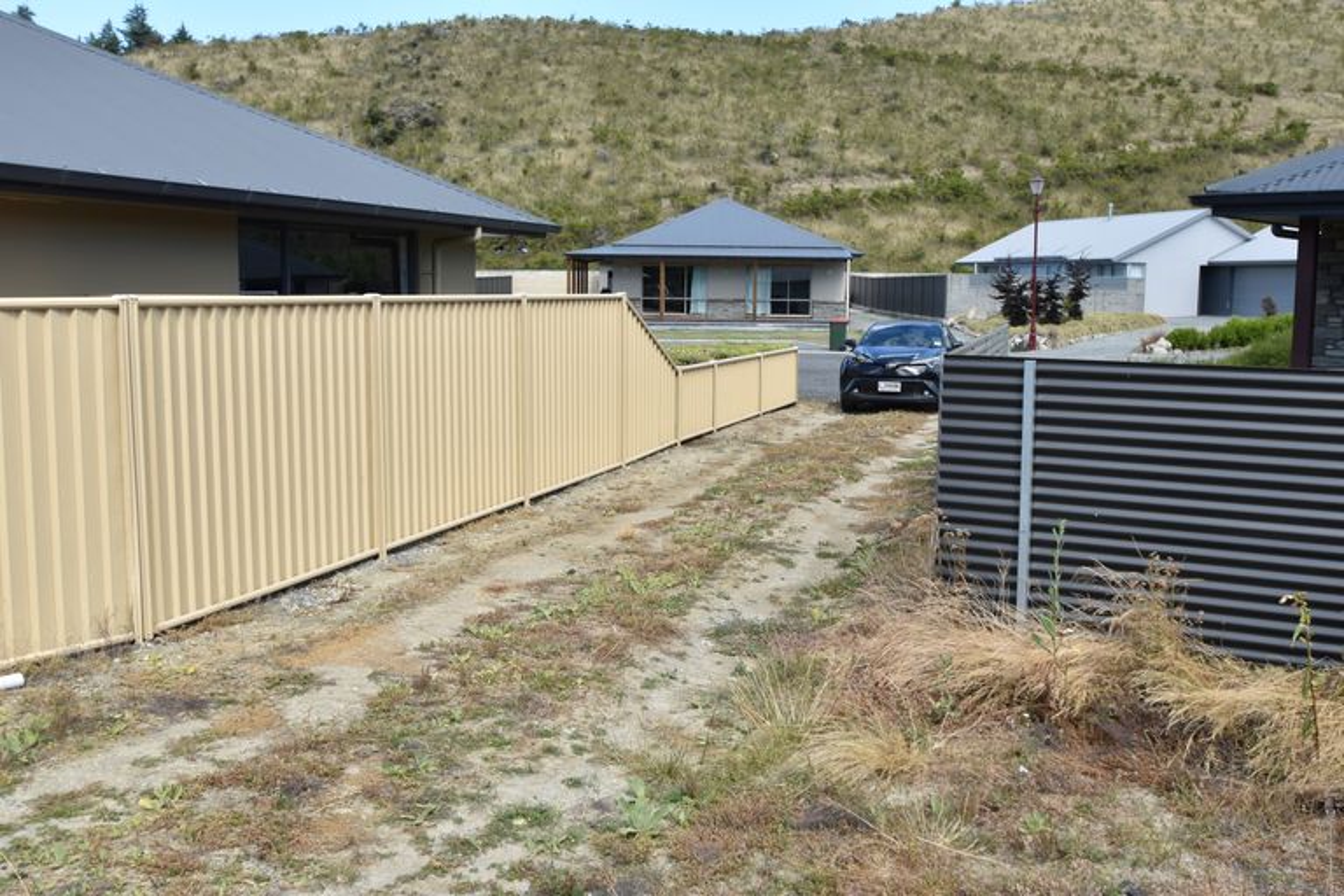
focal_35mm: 33
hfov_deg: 57.2
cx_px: 672
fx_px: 1232
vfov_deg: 40.0
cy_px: 448
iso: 200
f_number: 8
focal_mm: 22
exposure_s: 1/250
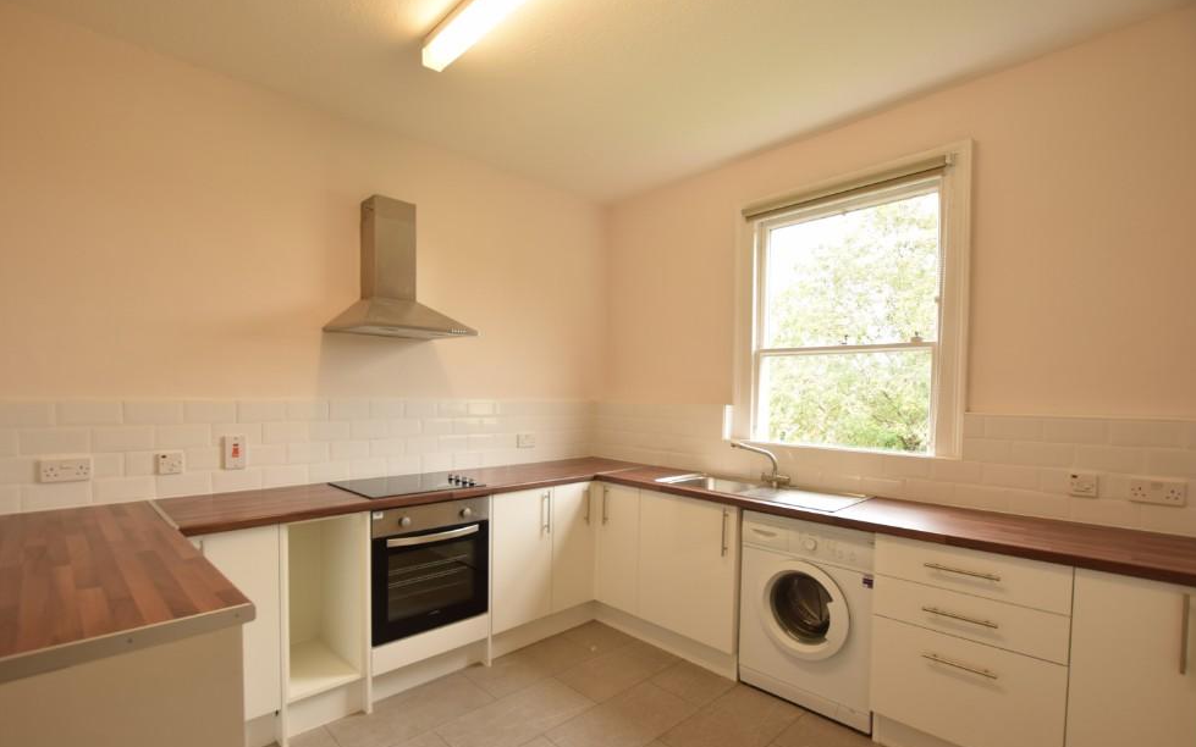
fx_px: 522
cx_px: 584
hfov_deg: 97.8
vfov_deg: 71.1
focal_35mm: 16
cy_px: 411
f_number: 4.5
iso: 400
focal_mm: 10
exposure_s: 1/60
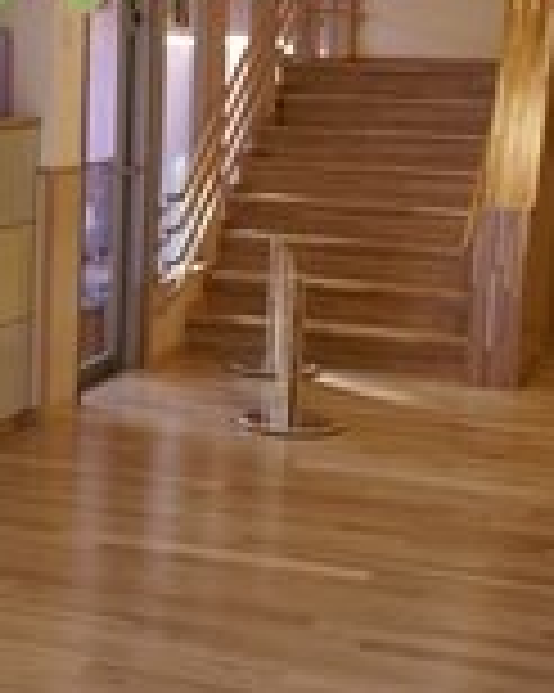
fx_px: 1518
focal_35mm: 74
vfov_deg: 25.6
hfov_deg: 19.5
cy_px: 252
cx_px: -104
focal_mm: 18
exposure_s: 1/30
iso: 250
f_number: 3.5
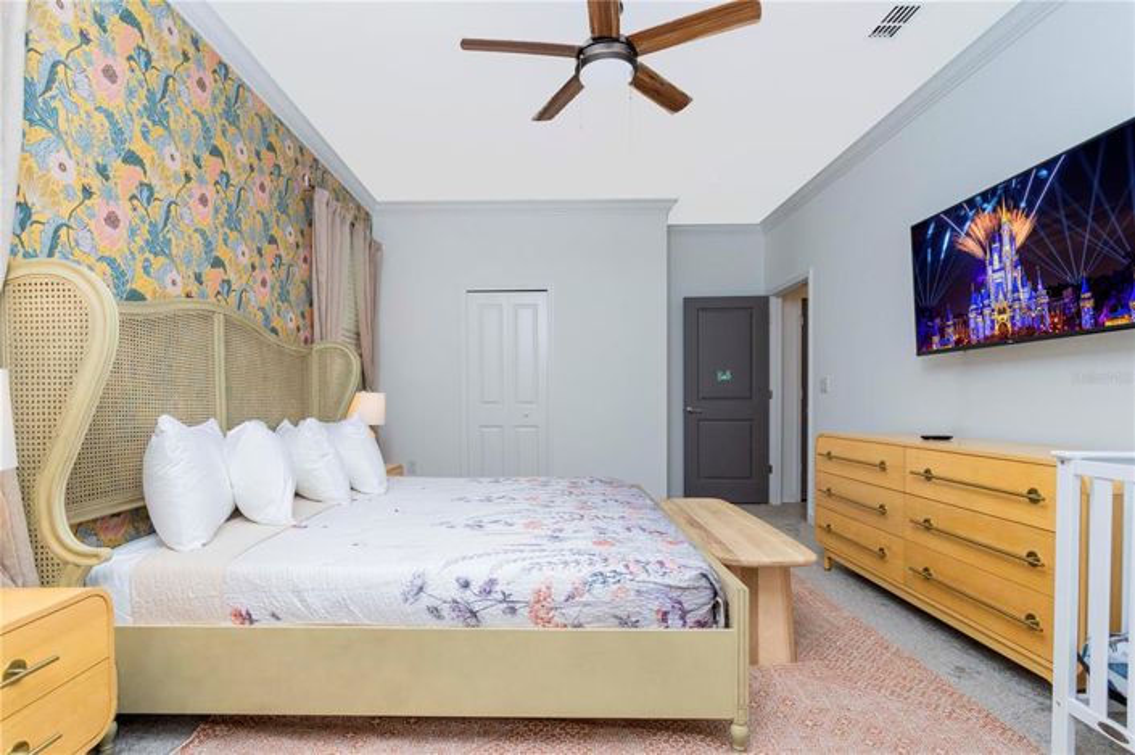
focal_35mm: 17
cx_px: 568
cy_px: 378
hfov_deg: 93.3
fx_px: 536
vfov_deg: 70.4
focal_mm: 17
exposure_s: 1/100
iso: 800
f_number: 10
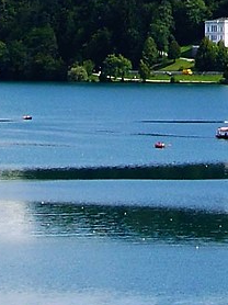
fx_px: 2410
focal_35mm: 274
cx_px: 457
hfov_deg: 5.3
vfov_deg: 7.0
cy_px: -296
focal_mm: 22
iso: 100
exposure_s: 1/160
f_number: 10
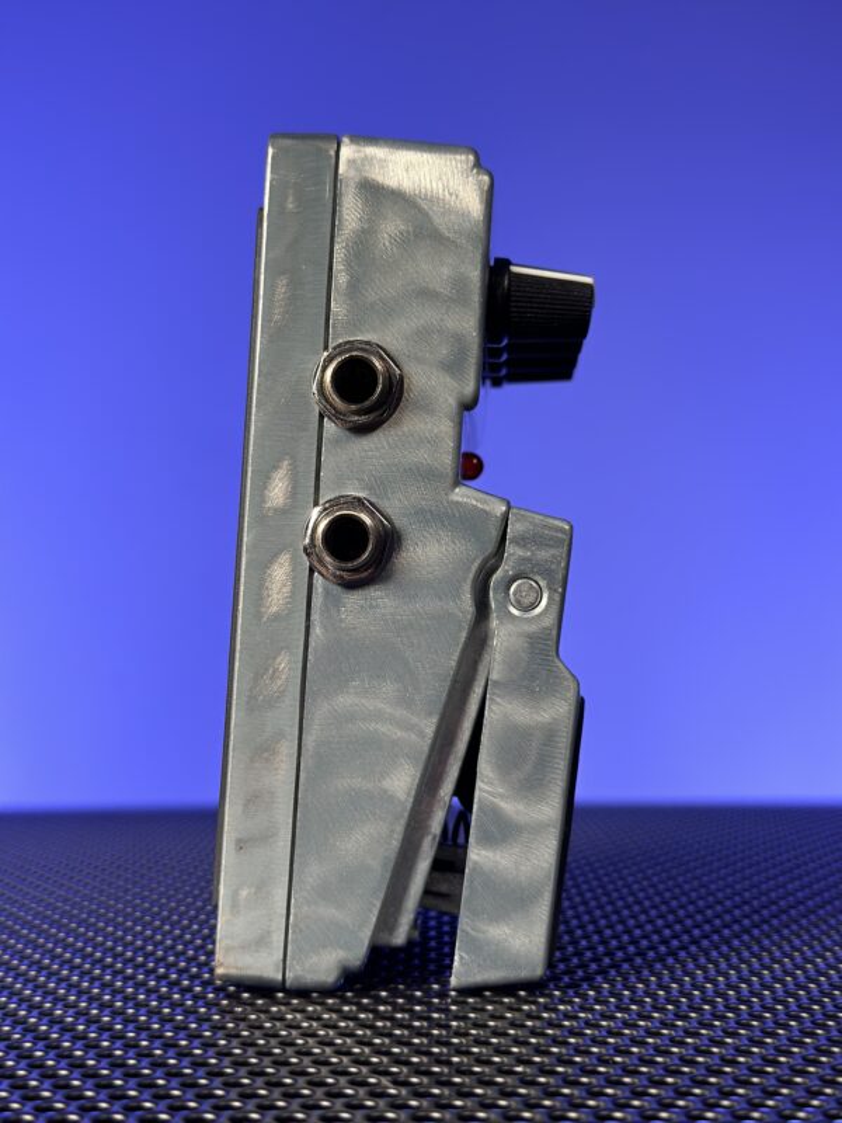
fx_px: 1557
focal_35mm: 48
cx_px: 421
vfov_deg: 39.7
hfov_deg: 30.3
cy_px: 562
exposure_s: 1/114
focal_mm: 6.86
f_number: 1.78
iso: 125
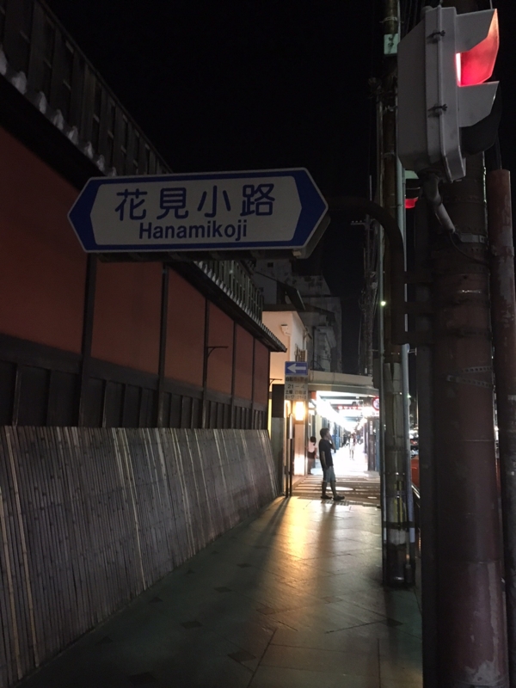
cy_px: 344
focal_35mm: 29
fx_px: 576
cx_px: 258
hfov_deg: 48.2
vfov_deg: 61.7
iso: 400
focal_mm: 4.15
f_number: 2.2
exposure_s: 1/15
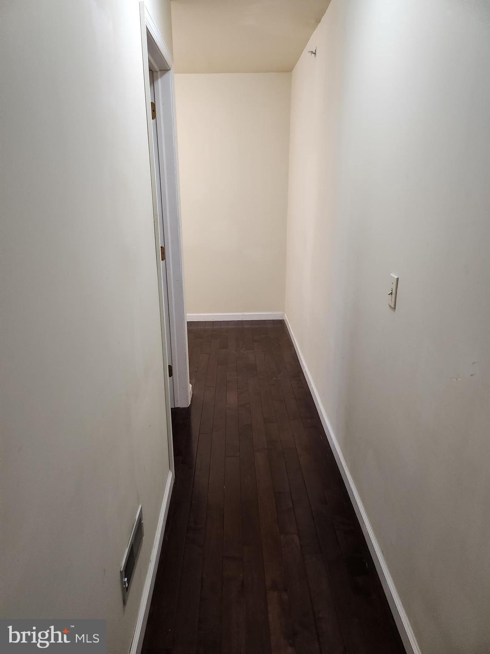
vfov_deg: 71.6
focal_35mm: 24
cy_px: 327
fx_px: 453
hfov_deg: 56.8
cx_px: 245
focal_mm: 5
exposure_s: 1/120
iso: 640
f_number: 1.8
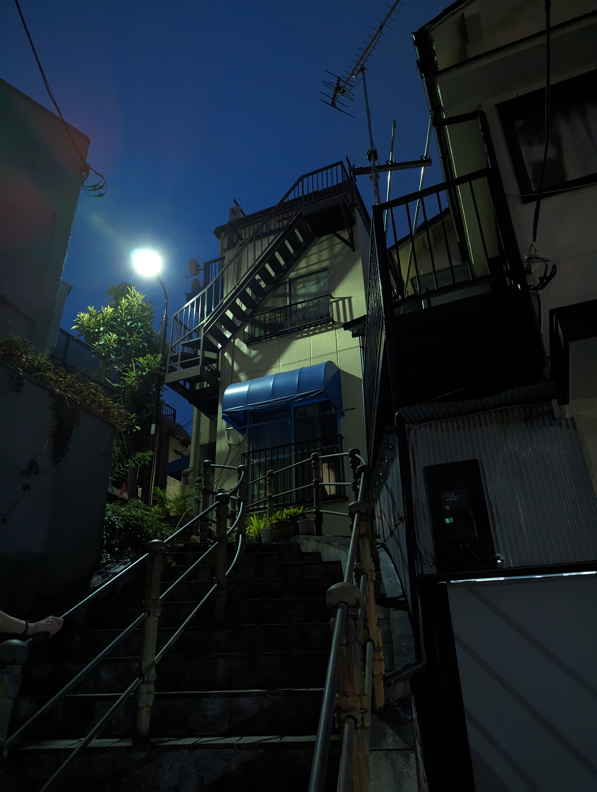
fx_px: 551
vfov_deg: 71.5
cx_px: 298
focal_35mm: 24
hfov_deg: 56.9
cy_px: 396
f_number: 1.85
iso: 4744
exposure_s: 1/81.9
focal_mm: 6.81
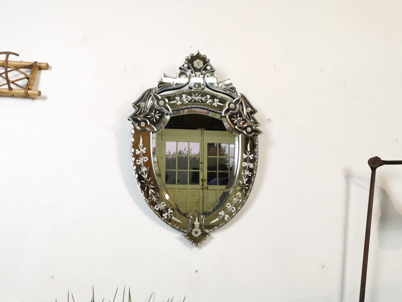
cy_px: 151
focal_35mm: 27
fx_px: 314
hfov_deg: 65.3
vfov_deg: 51.4
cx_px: 201
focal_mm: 5.58
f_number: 1.8
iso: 125
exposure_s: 1/50
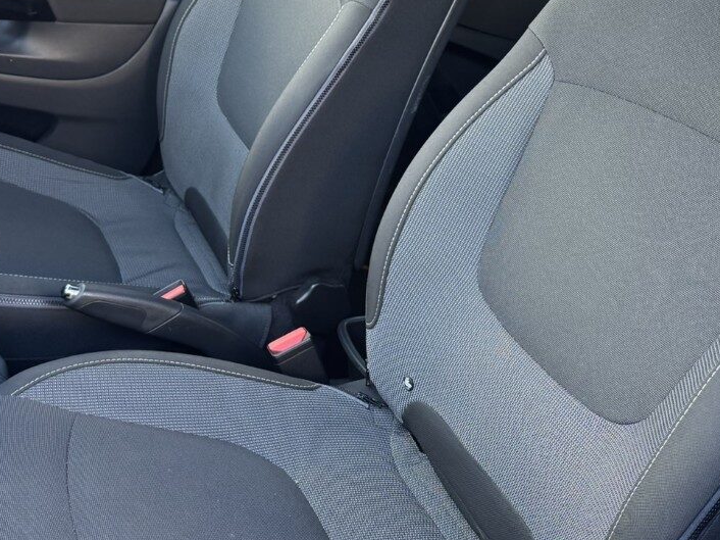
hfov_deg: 37.5
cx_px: 374
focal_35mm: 51
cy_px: 174
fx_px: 1060
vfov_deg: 28.3
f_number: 1.78
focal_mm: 6.76
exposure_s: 1/121
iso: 160
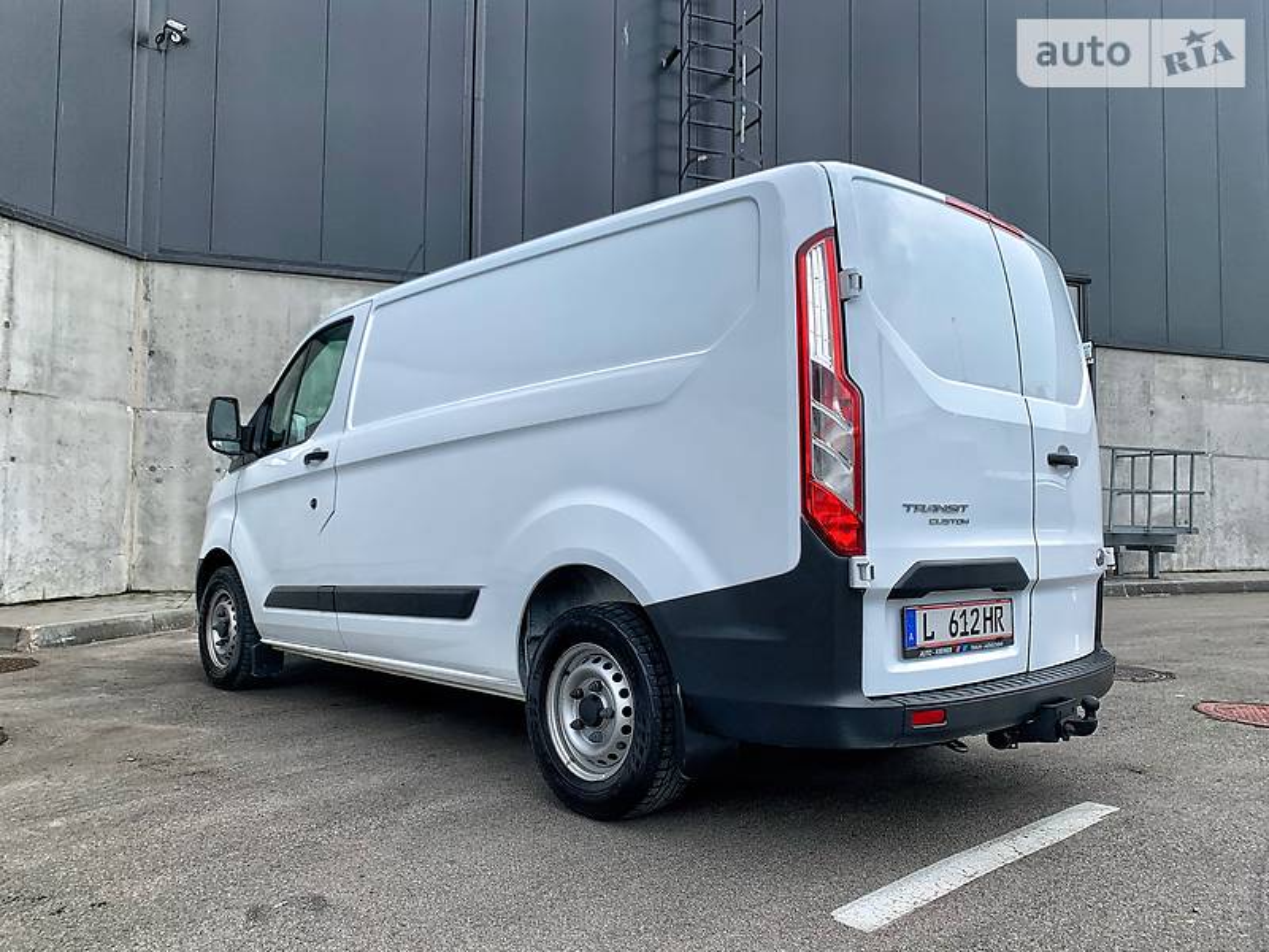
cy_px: 476
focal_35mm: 26
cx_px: 634
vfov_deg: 53.1
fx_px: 953
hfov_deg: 67.3
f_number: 1.8
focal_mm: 4.2
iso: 25
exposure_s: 1/1299
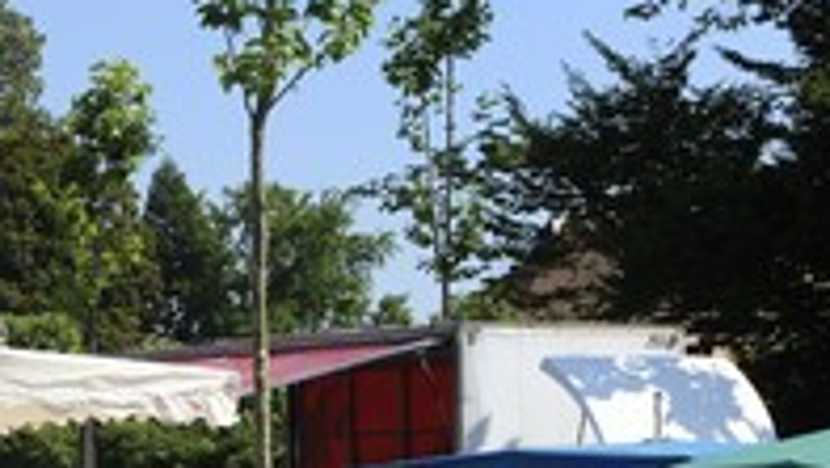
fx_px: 3060
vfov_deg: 8.7
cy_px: 472
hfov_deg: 15.3
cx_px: 129
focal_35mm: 139
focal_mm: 62
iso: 200
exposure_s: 1/160
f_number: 13
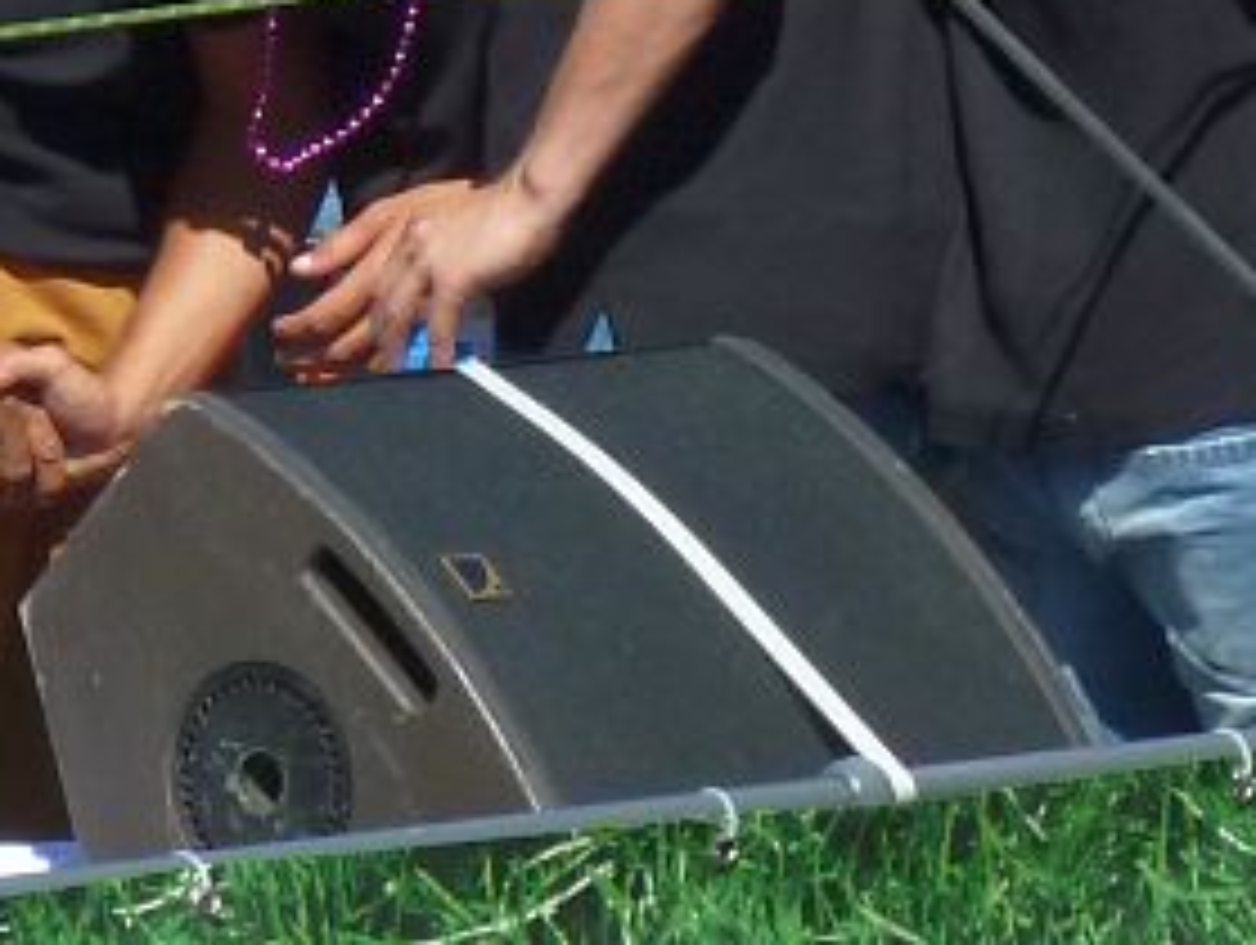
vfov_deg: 1.7
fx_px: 32225
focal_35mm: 887
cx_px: 1076
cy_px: -130
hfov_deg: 2.2
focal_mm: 39.7
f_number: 4.7
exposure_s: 1/800
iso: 160
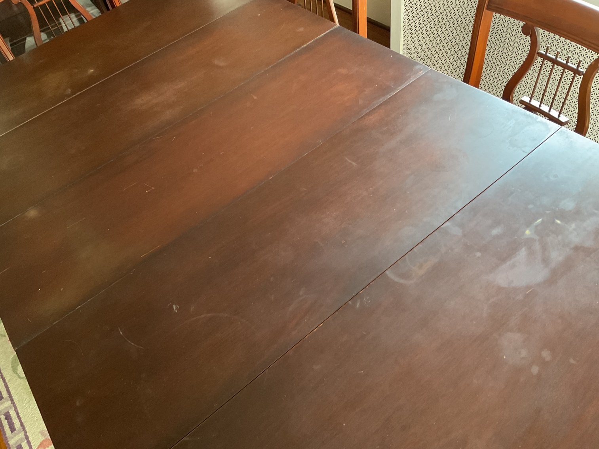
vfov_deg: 48.2
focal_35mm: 29
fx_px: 502
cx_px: 300
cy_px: 224
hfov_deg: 61.7
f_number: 1.8
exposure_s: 1/40
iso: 320
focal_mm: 3
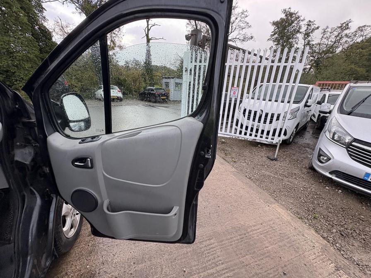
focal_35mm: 14
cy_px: 139
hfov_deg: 102.1
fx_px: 150
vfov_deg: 85.7
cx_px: 186
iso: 125
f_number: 2.2
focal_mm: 2.22
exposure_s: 1/99
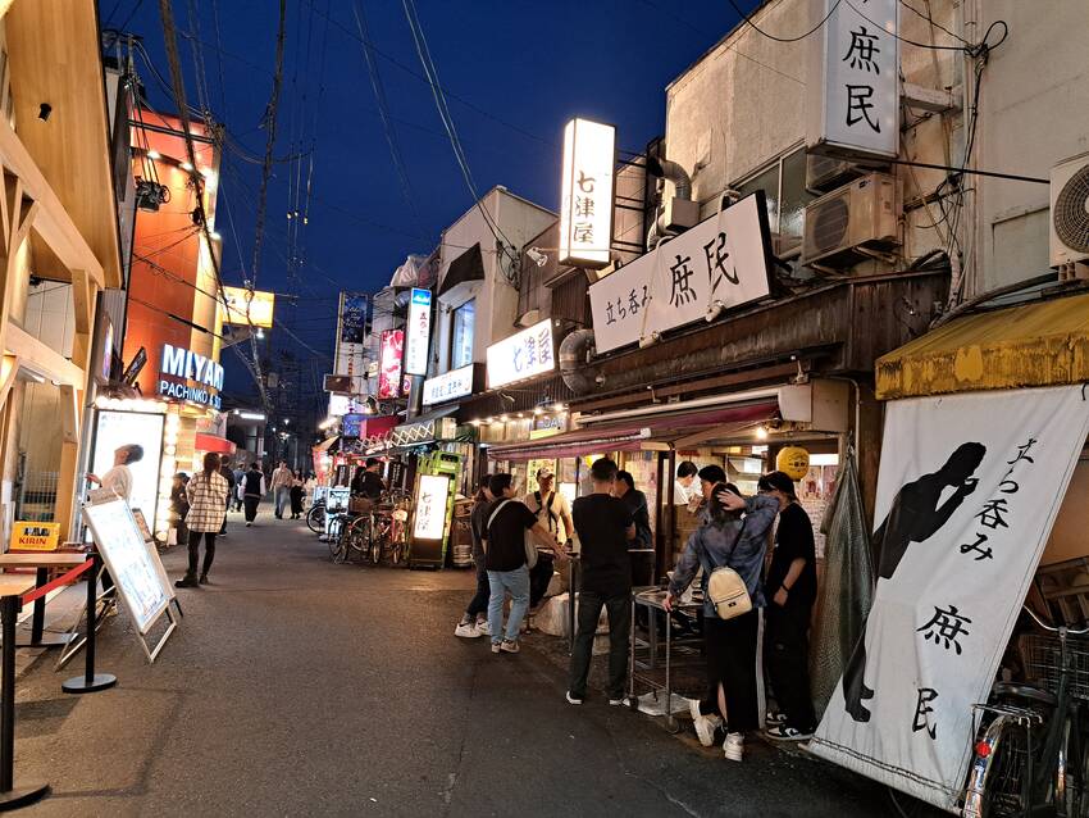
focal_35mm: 24
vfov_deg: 56.8
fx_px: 755
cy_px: 409
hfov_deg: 71.6
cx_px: 544
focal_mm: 5.23
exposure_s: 1/50
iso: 250
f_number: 1.8
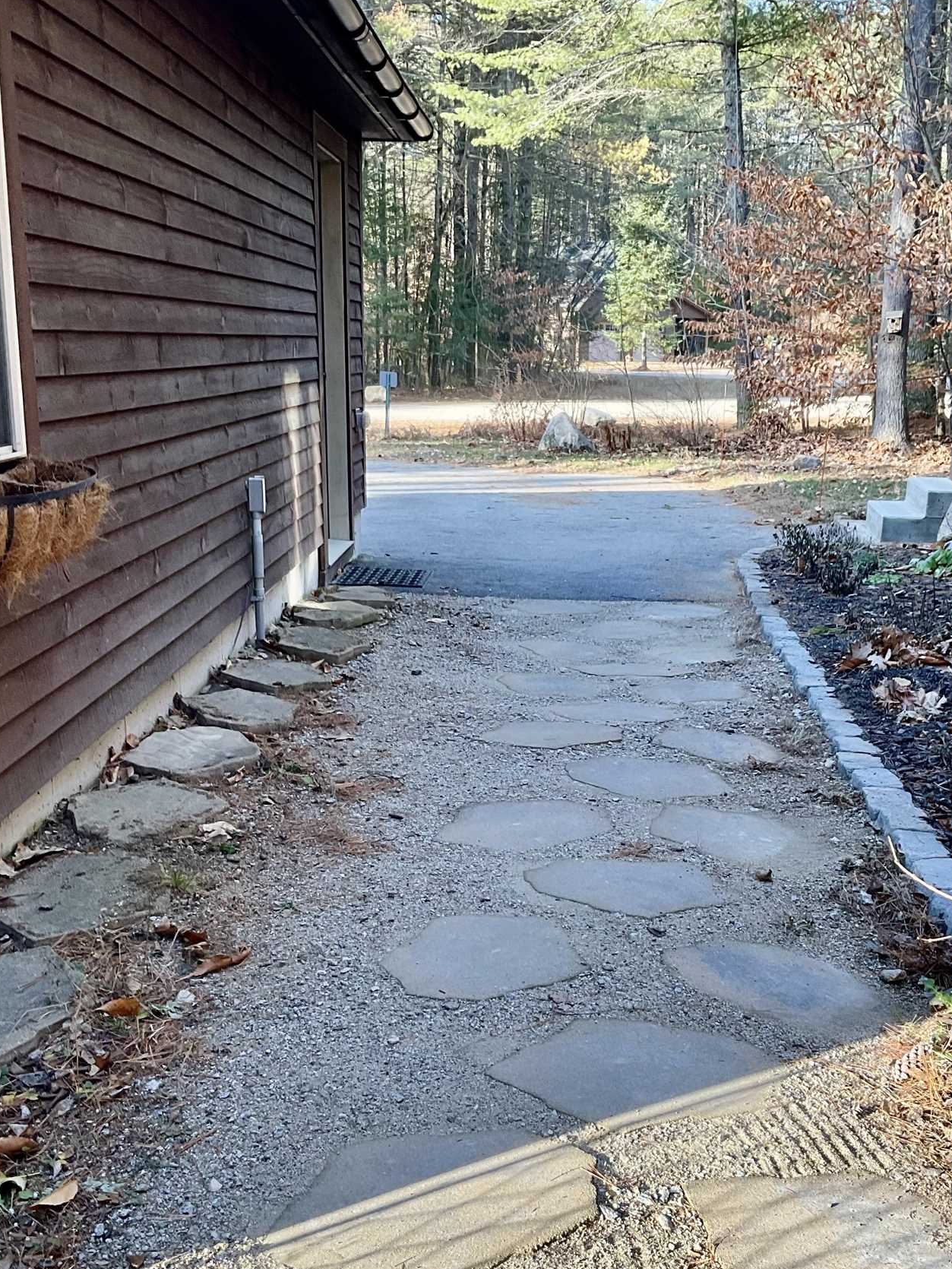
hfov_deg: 35.9
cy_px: 745
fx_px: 1466
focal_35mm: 40
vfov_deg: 46.6
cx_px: 513
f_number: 1.8
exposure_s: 1/120
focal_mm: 3
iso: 20
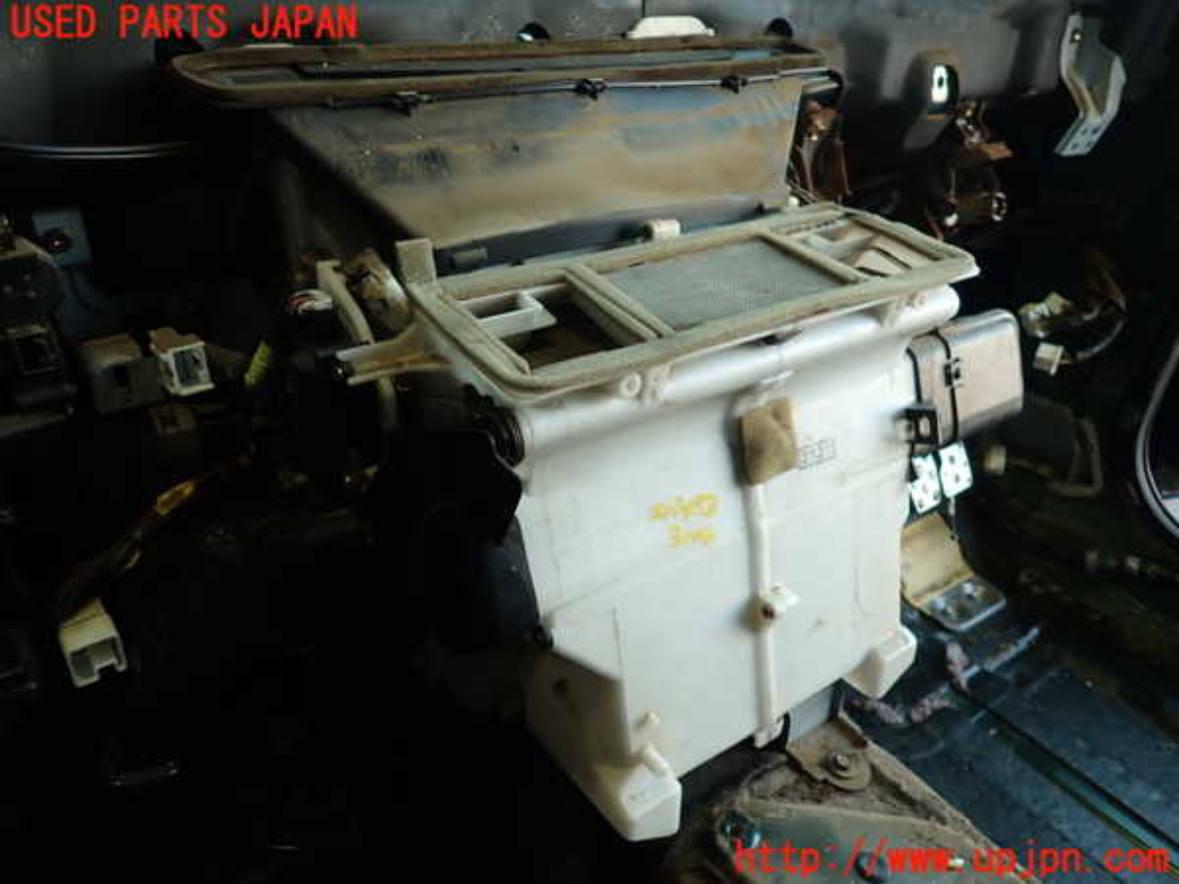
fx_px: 851
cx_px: 590
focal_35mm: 25
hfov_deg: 69.4
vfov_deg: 54.9
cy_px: 442
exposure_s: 1/60
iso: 100
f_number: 2
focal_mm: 4.5
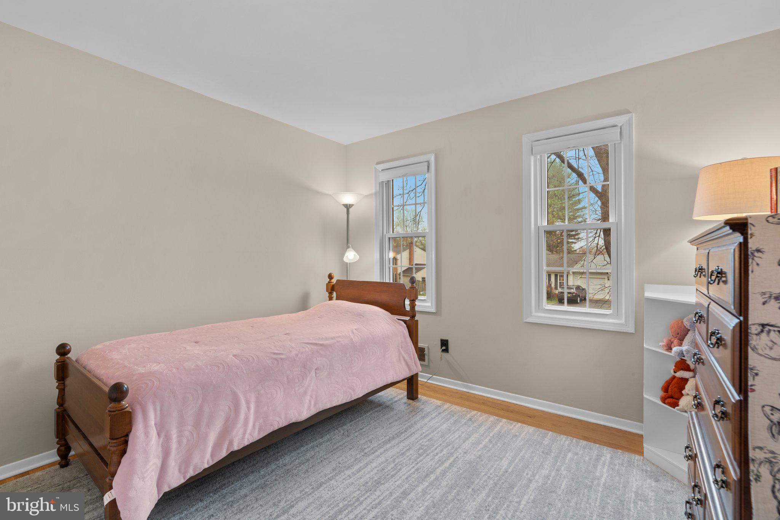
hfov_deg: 96.7
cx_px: 390
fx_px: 347
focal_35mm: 16
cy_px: 260
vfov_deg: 73.8
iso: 100
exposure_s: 1.3
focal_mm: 16
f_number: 8
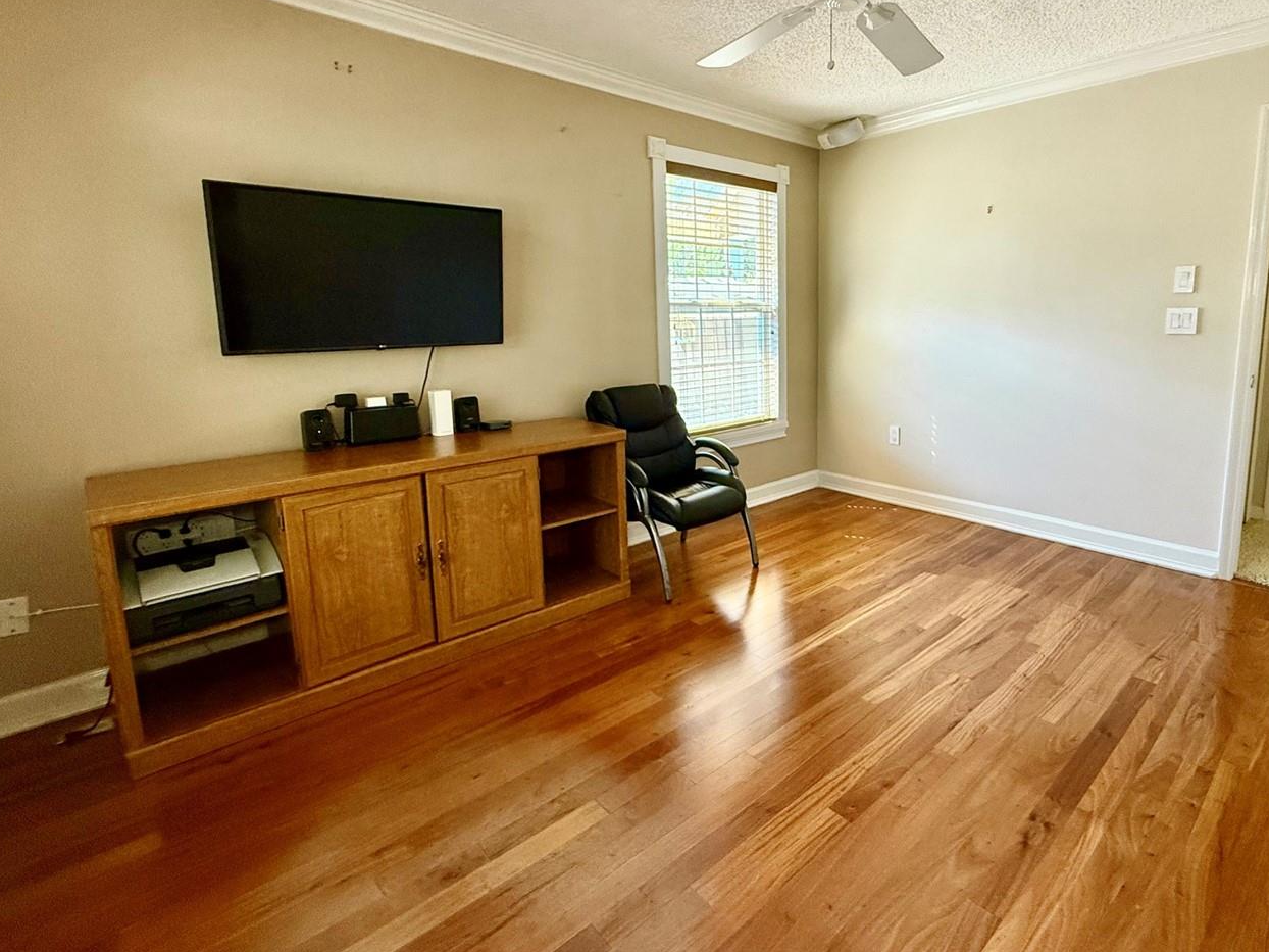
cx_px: 751
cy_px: 407
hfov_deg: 86.8
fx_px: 660
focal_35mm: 18
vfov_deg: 71.2
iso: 400
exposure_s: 1/120
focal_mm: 2.22
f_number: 2.2
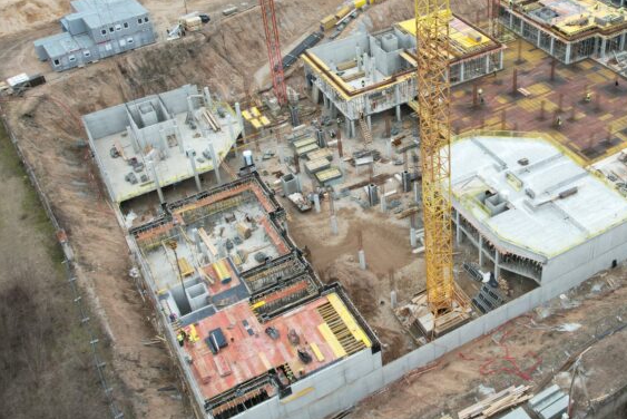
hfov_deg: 47.5
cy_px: 144
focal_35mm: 40
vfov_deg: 33.2
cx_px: 427
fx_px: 697
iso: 120
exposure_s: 1/250
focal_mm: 8.38
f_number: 2.8
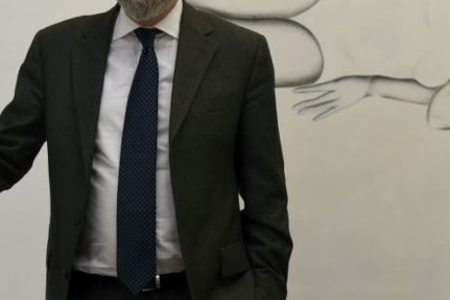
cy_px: 108
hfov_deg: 24.0
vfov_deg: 16.2
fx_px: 1050
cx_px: 132
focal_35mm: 84
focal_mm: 52
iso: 2500
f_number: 5.6
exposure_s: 1/160
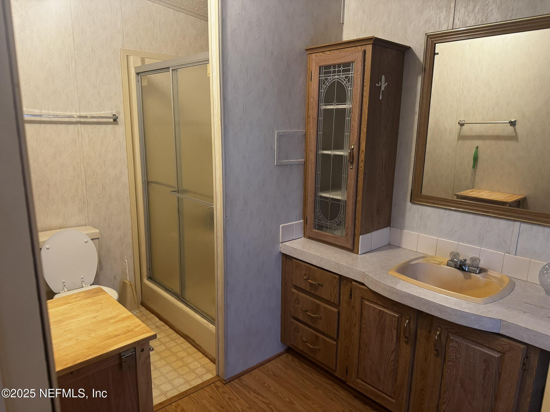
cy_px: 206
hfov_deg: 71.6
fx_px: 381
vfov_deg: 56.8
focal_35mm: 24
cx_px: 275
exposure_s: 1/60
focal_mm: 6.76
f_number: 1.78
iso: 400
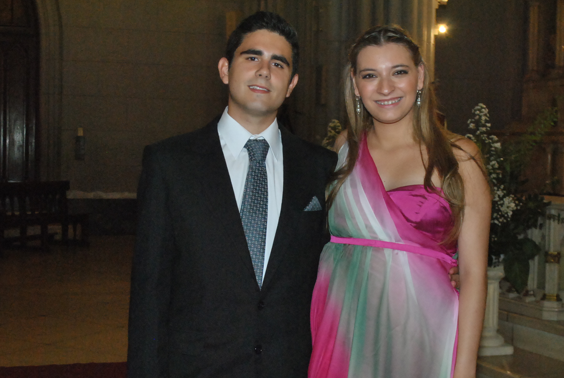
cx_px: 288
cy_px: 199
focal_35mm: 58
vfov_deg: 23.5
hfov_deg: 34.4
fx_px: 910
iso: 1600
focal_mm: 32
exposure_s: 1/80
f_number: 5.6
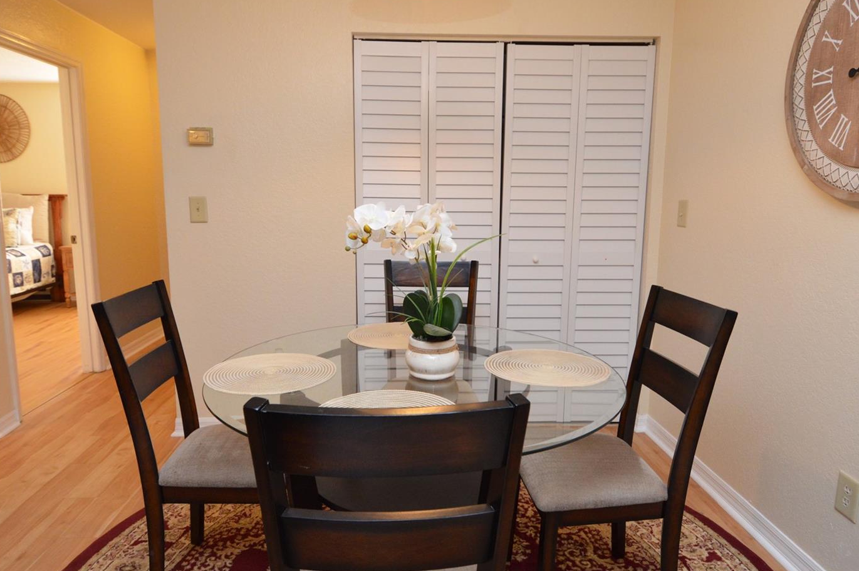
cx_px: 432
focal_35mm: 21
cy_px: 275
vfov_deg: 59.4
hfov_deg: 81.3
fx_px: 501
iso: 1100
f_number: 4
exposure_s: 1/60
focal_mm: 12
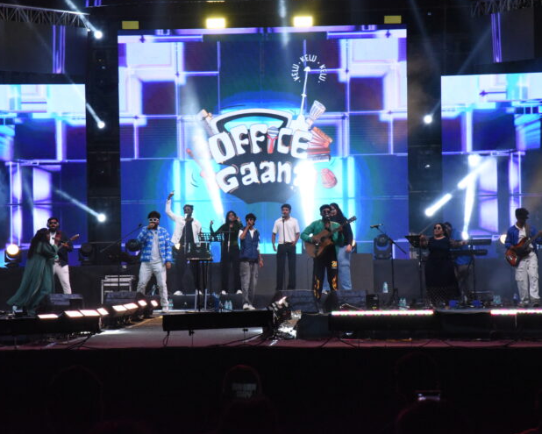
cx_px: 258
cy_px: 212
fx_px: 2247
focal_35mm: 140
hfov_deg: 13.8
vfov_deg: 11.0
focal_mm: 120
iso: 12800
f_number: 14
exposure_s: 1/160
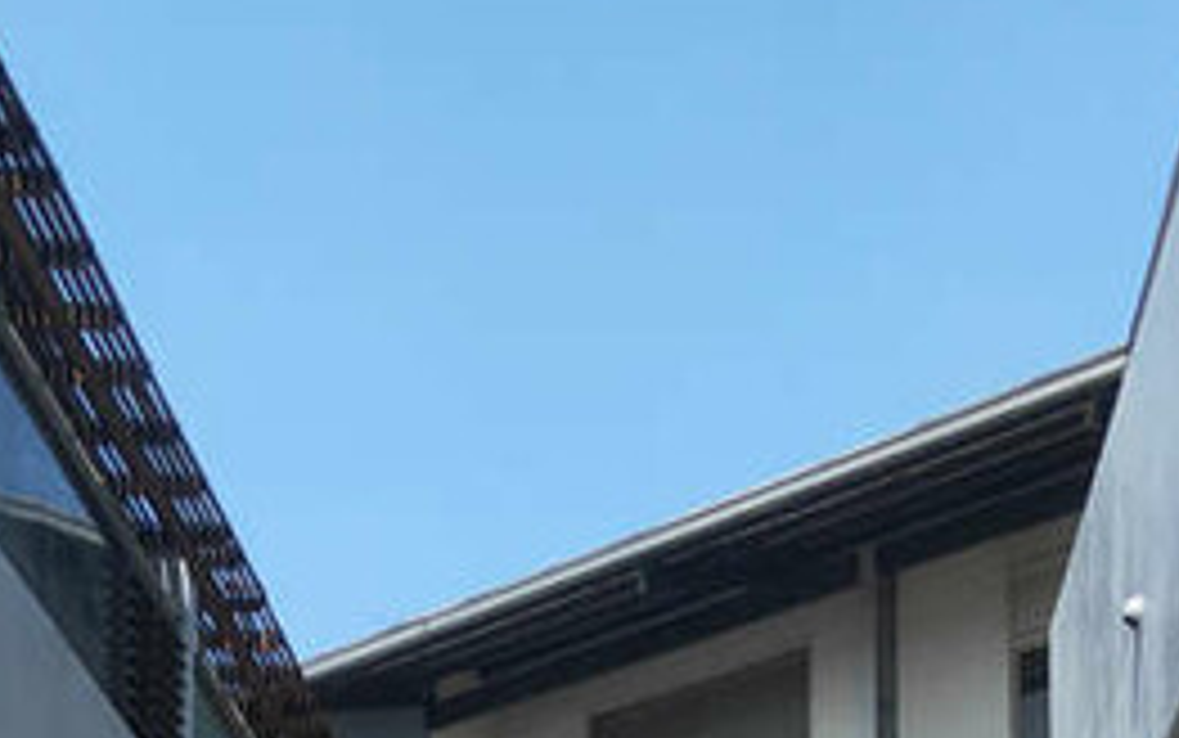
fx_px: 2539
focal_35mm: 79
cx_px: 824
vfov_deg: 14.6
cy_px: 1307
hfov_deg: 25.9
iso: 99
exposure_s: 1/1021
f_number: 1.7
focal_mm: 3.97
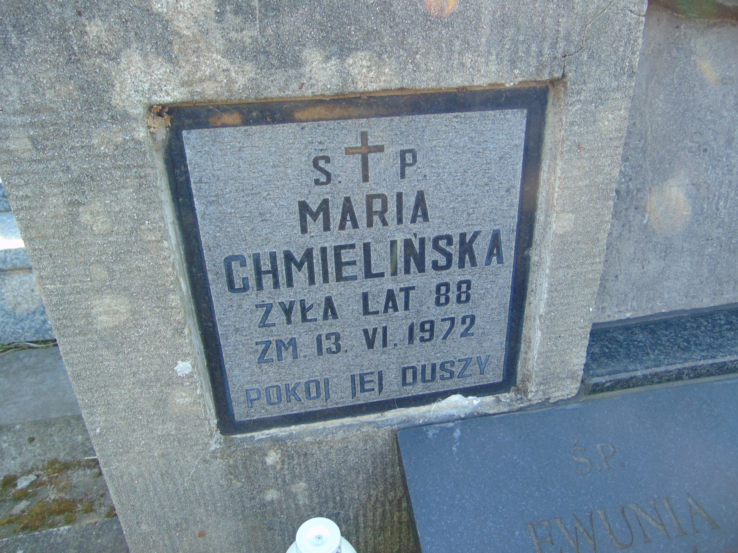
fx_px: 533
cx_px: 369
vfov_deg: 54.9
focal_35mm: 25
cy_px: 276
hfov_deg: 69.4
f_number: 3
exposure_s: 1/100
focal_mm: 4.5
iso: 100
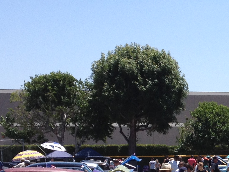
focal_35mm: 132
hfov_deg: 14.4
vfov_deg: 11.1
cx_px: 286
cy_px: 178
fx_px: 873
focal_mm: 4.28
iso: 50
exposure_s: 1/1672
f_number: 2.4
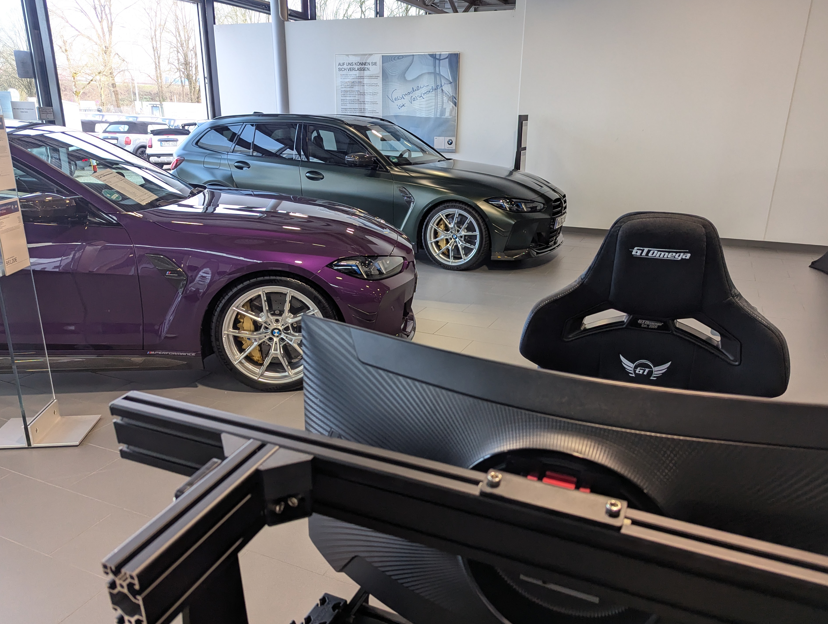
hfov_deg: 67.2
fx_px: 623
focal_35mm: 26
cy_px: 326
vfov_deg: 53.2
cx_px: 412
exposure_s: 1/549
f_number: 1.85
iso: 598
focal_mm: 6.81
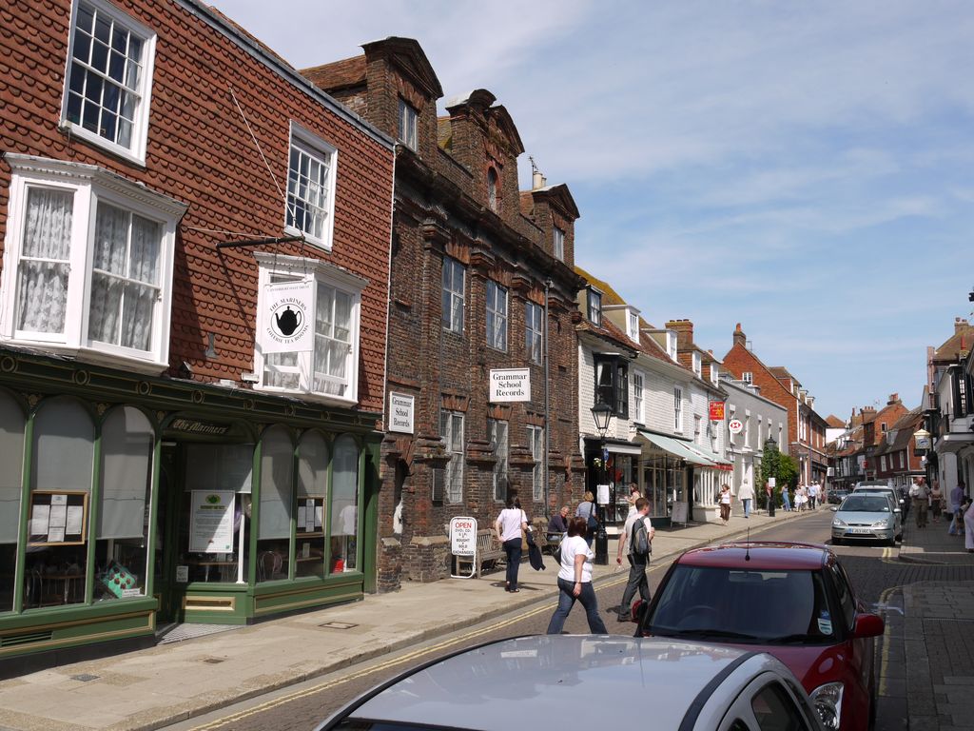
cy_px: 366
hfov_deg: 51.4
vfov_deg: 39.7
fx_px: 1013
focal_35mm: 36
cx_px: 487
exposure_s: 1/250
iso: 100
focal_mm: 18
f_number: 9
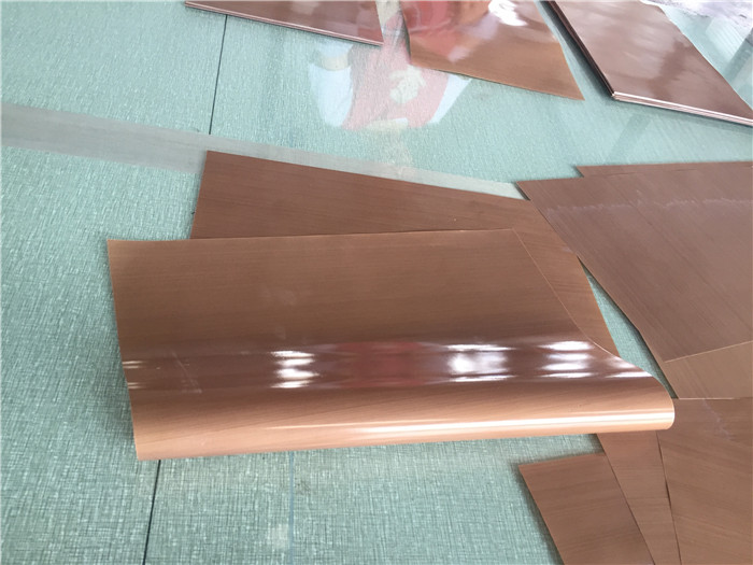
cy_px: 282
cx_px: 376
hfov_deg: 61.7
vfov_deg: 48.2
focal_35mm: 29
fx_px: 631
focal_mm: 4.15
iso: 64
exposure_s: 1/33
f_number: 2.2
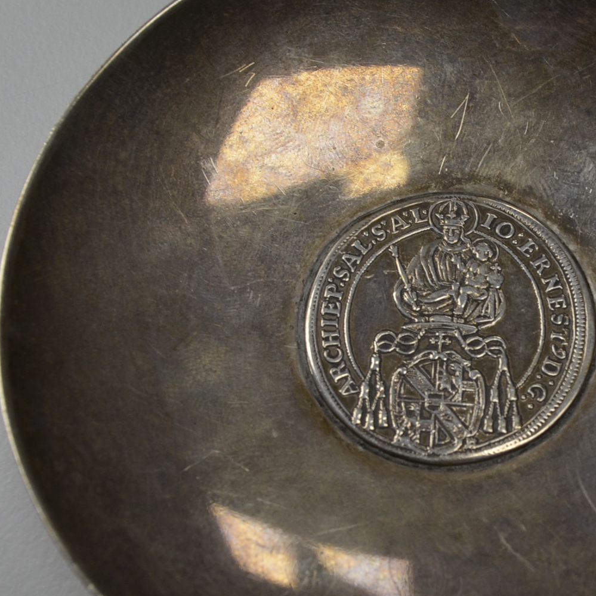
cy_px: 370
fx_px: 1344
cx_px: 425
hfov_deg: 24.8
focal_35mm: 69
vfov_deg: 24.9
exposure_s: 1/60
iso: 320
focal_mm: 22
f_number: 8
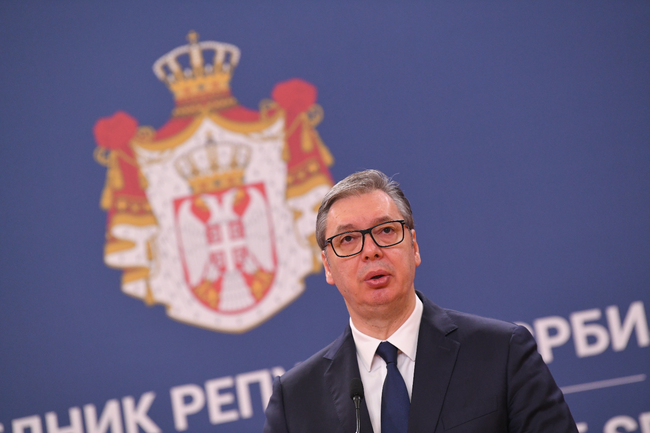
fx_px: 3629
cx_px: 325
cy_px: 216
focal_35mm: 201
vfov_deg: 6.8
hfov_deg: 10.2
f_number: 4
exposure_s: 1/400
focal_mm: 200
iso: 3200
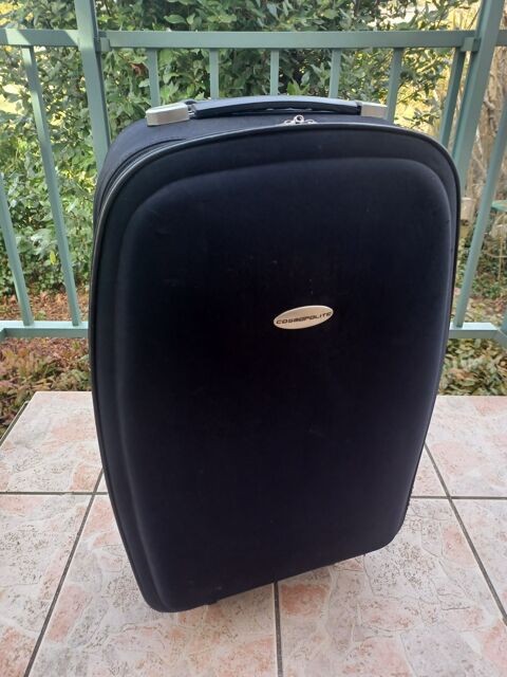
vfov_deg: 69.4
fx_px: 488
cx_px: 254
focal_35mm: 25
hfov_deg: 54.9
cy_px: 338
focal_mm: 4.6
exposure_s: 1/50
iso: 200
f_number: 1.8
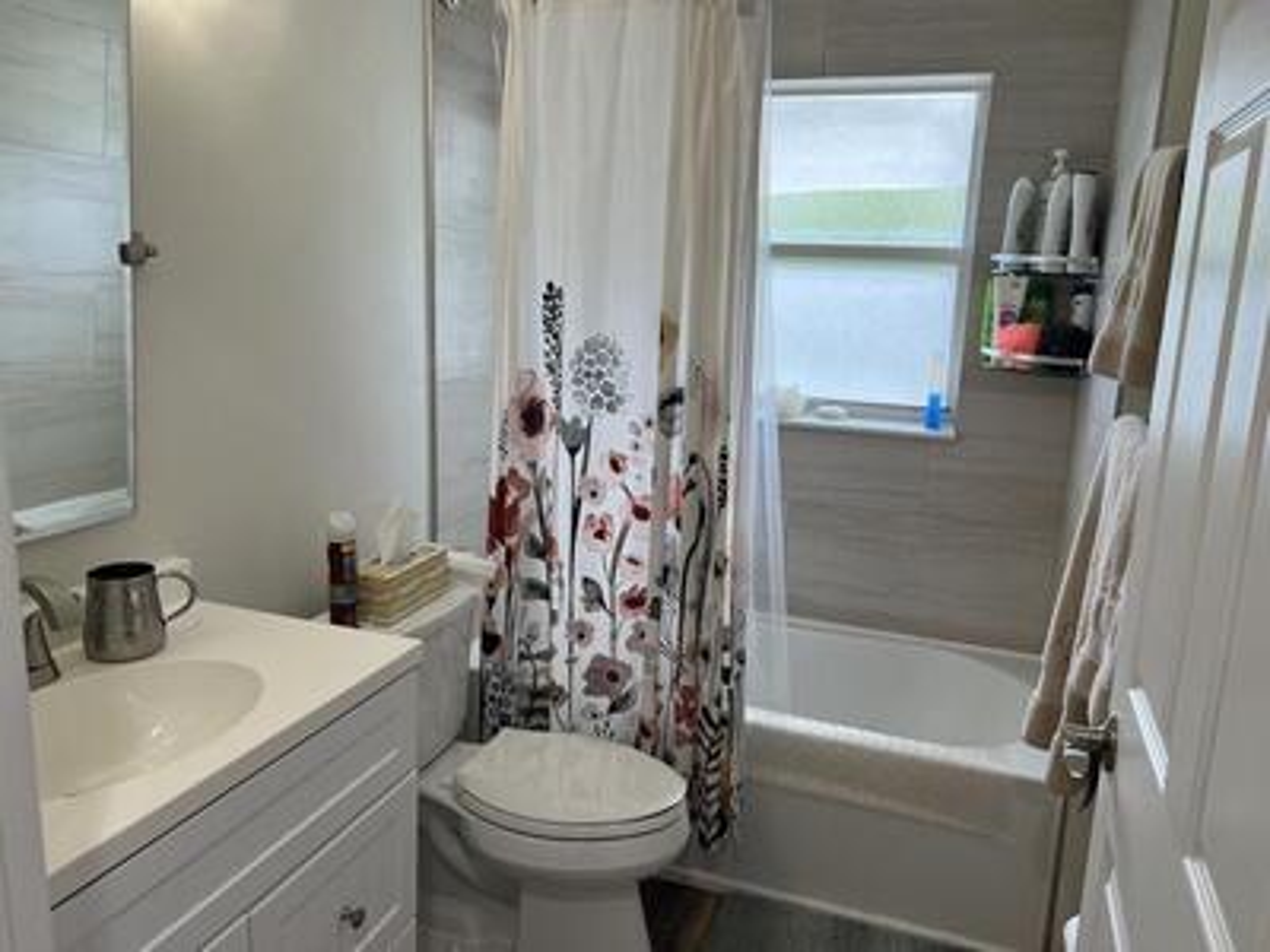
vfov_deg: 53.1
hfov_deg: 67.3
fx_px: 954
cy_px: 476
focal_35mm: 26
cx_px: 635
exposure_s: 1/144
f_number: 1.5
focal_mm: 5.7
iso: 64
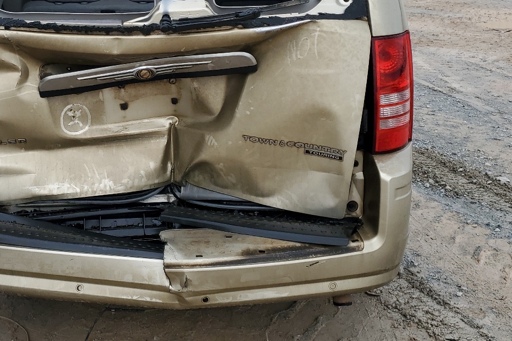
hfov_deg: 41.7
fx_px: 654
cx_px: 141
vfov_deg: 29.1
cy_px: 117
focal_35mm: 46
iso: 50
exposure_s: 1/2500
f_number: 1.5
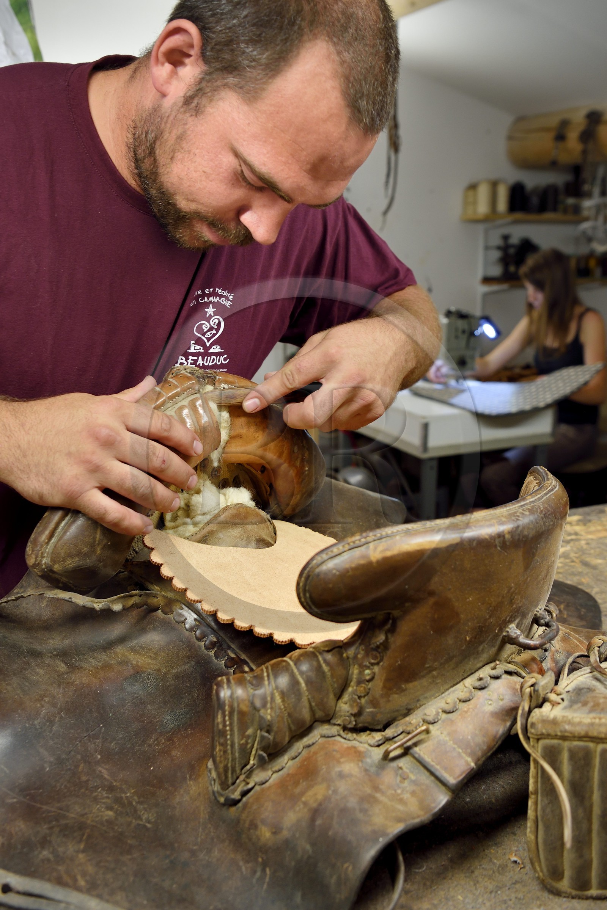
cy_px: 455
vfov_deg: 58.7
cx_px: 304
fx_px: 809
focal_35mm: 32
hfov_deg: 41.1
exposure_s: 1/50
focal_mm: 32
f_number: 5
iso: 800
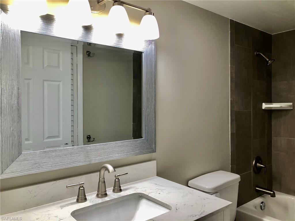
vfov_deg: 49.7
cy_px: 110
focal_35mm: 28
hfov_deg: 63.4
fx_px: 239
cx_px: 148
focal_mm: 3.99
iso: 25
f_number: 1.8
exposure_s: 1/30
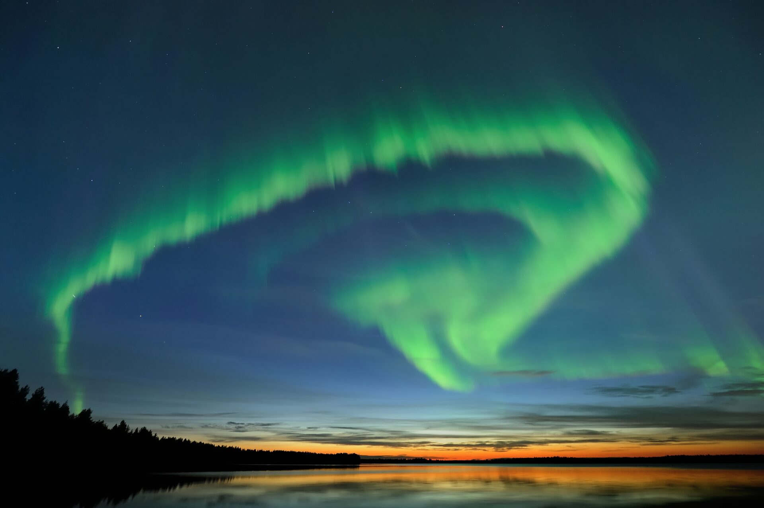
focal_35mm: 14
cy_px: 254
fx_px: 297
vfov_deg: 81.1
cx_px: 382
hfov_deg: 104.3
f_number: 2.8
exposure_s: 2
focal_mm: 14
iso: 1600
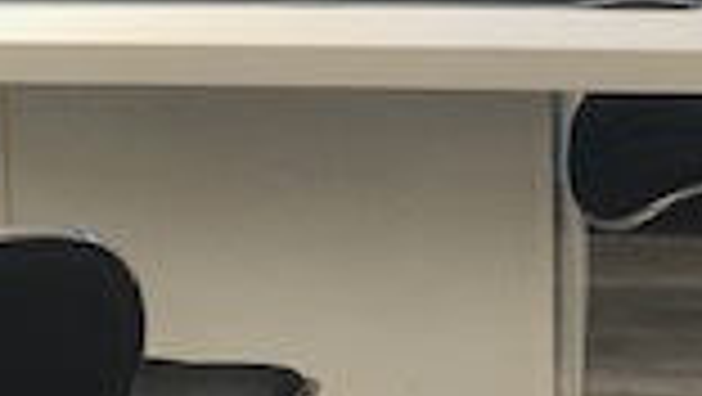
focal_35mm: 125
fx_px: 2328
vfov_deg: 9.5
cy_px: -135
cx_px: 315
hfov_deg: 17.1
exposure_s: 1/30
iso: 40
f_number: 1.8
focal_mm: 4
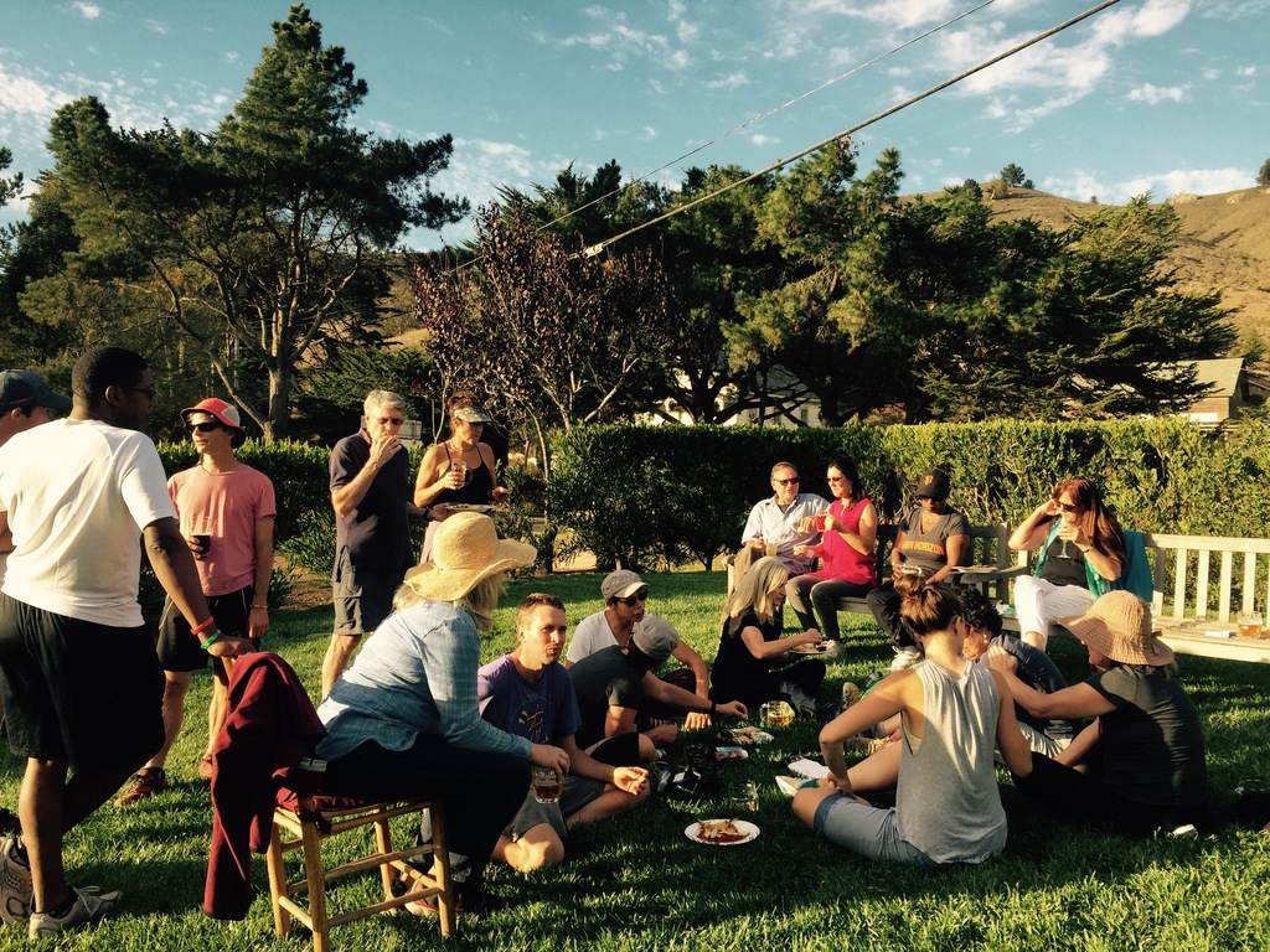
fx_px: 1064
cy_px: 476
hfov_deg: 61.7
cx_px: 635
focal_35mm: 29
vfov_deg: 48.2
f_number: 2.2
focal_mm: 4.15
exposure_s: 1/694
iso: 32
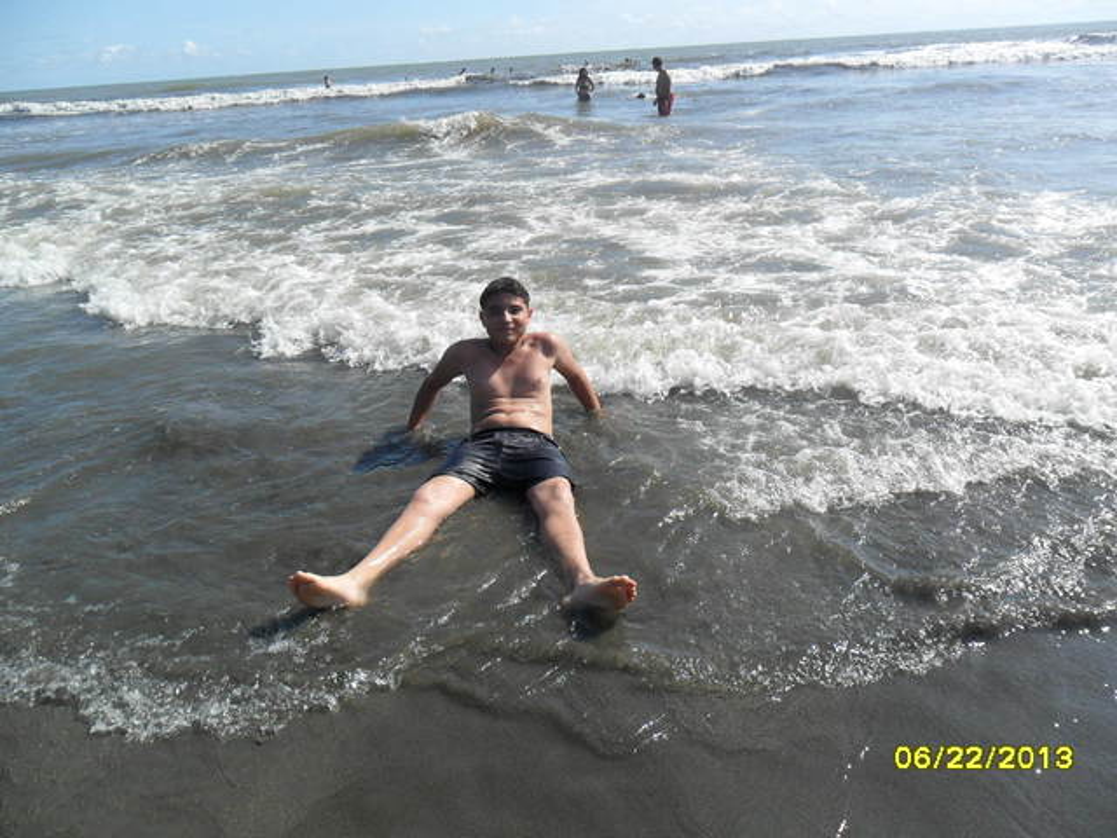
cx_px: 558
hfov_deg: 65.3
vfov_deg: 51.4
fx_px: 871
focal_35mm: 27
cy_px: 419
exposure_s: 1/250
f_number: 8.9
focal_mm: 4.9
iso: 100
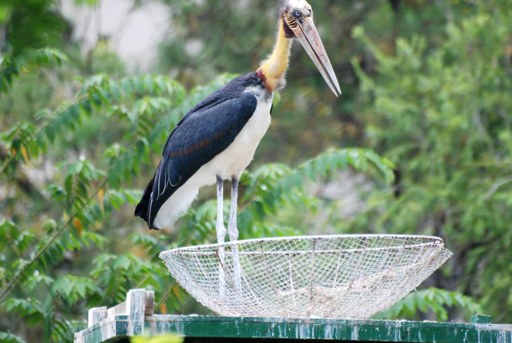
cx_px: 258
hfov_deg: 4.0
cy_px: 170
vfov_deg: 2.7
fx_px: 7290
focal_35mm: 512
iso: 400
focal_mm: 300
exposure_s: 1/250
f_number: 5.6
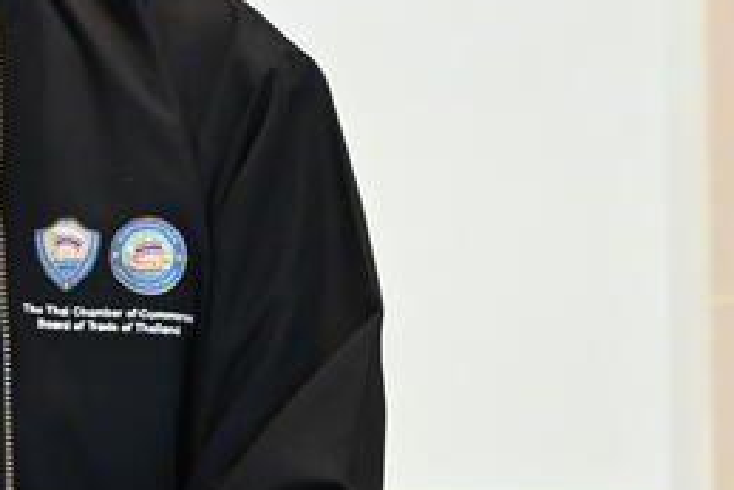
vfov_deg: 2.9
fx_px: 9792
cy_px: 275
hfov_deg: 4.3
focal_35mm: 480
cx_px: -99
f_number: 6.3
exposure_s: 1/125
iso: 8000
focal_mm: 110
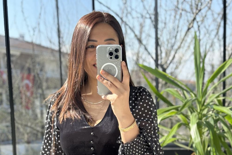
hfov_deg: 30.1
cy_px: 154
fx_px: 432
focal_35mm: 67
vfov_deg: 19.7
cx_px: 116
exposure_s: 1/331
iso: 64
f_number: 1.78
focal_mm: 6.86
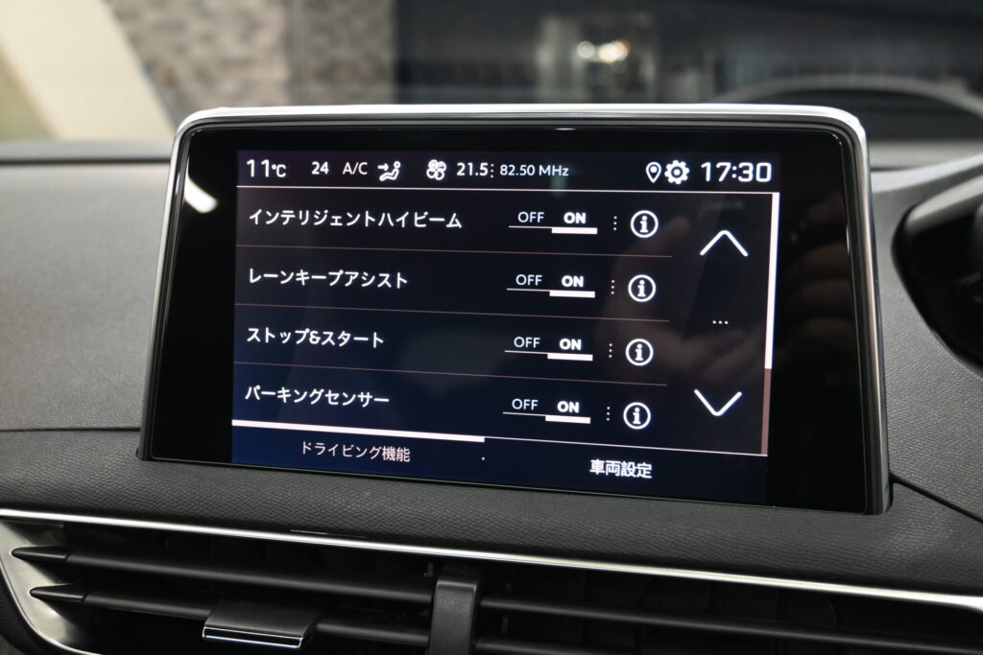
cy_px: 328
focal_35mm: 34
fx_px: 942
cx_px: 492
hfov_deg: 55.1
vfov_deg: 38.4
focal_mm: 23
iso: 1100
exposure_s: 1/125
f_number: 4.2
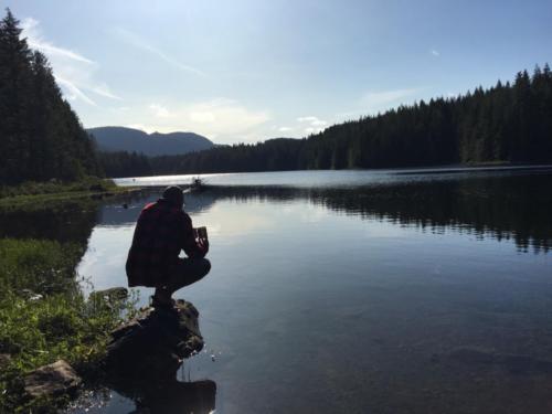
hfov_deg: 61.7
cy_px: 207
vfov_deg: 48.2
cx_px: 276
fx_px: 462
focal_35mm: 29
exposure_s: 1/5128
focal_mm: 4.15
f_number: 2.2
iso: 25
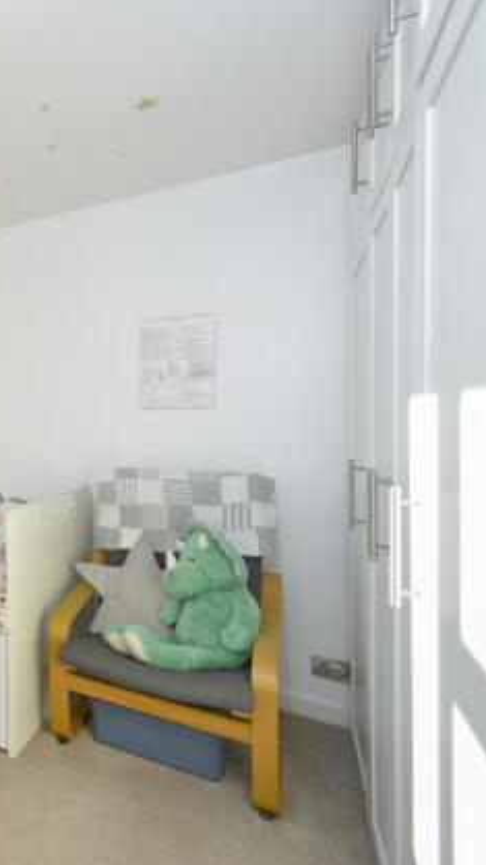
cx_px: -140
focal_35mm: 23
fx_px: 527
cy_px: 415
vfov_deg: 78.7
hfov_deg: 35.0
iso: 400
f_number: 8
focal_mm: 14
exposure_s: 1/160
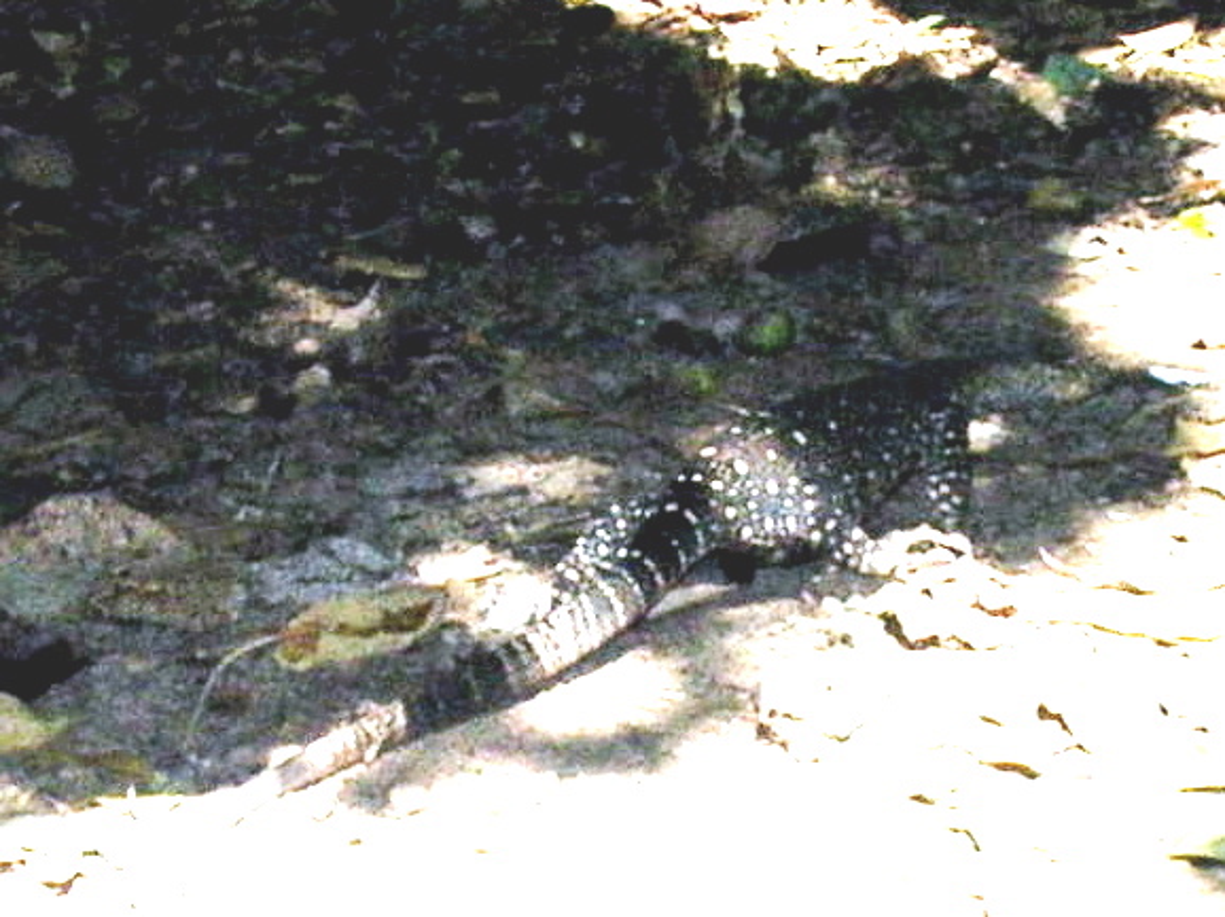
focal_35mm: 36
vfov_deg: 39.6
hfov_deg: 51.4
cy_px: 458
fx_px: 1273
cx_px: 612
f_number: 3.7
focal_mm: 6
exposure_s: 1/466
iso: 50
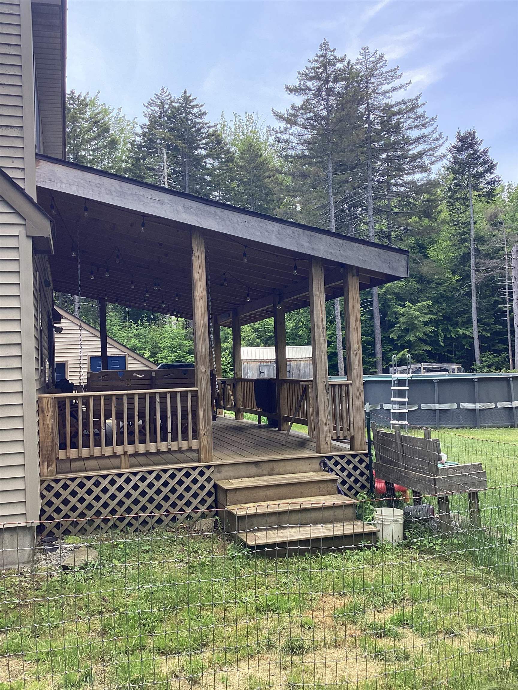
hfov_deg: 45.4
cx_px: 259
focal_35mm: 31
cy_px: 345
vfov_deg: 58.4
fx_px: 619
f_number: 2.4
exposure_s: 1/180
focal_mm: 3.3
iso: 25
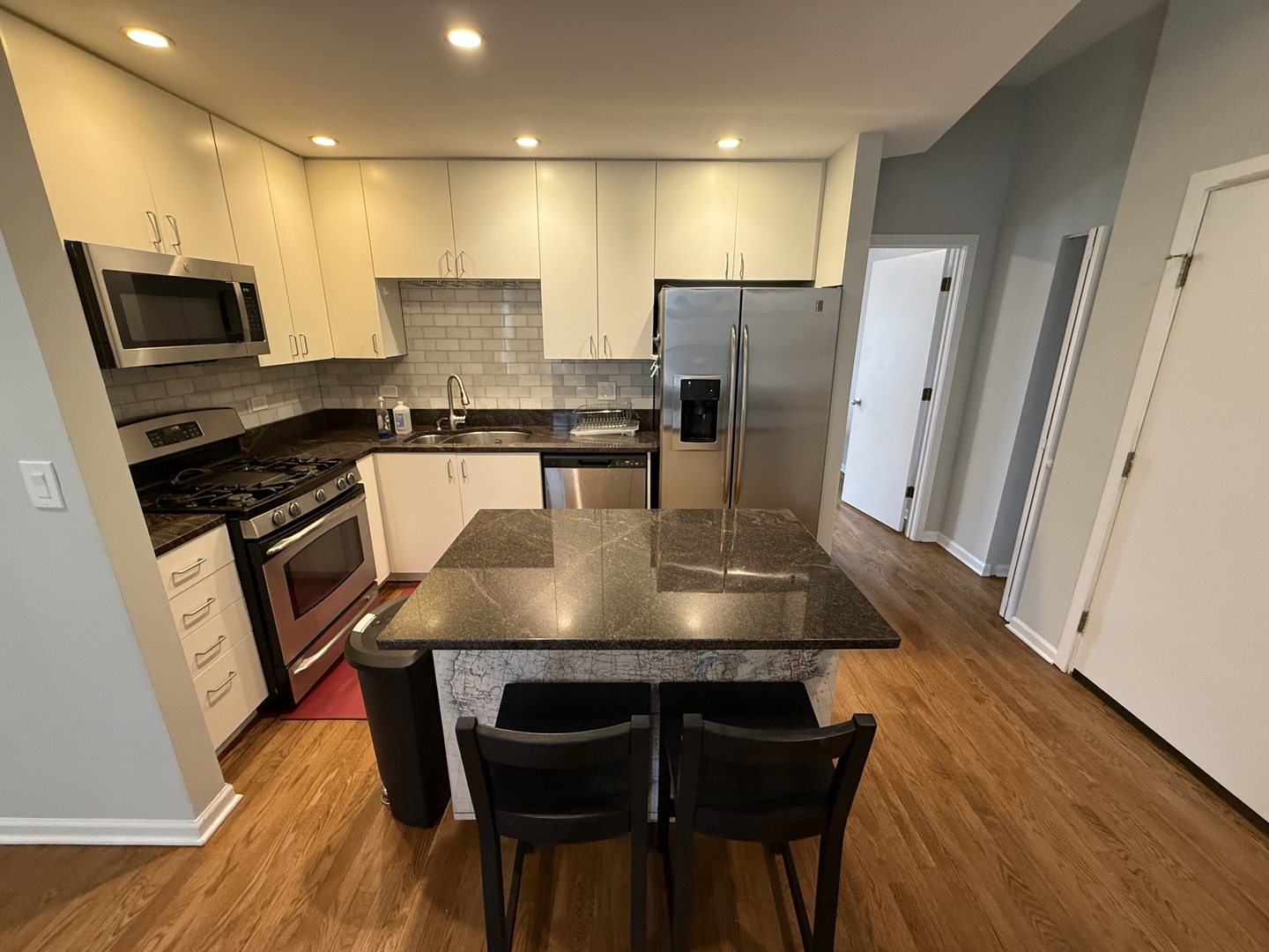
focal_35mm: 14
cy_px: 476
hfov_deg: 102.1
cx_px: 634
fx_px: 513
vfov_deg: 85.7
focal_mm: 2.22
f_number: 2.2
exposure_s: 1/60
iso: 320
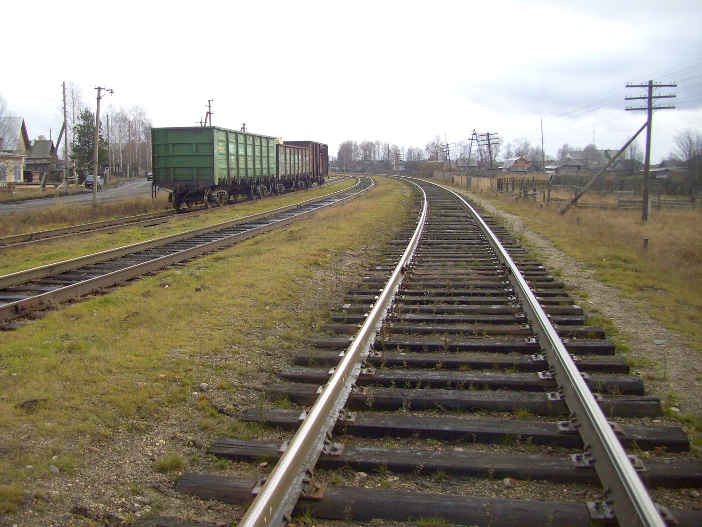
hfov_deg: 54.0
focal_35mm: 34
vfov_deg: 41.8
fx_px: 689
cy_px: 264
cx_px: 351
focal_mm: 5.7
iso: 80
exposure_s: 1/160
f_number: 2.9
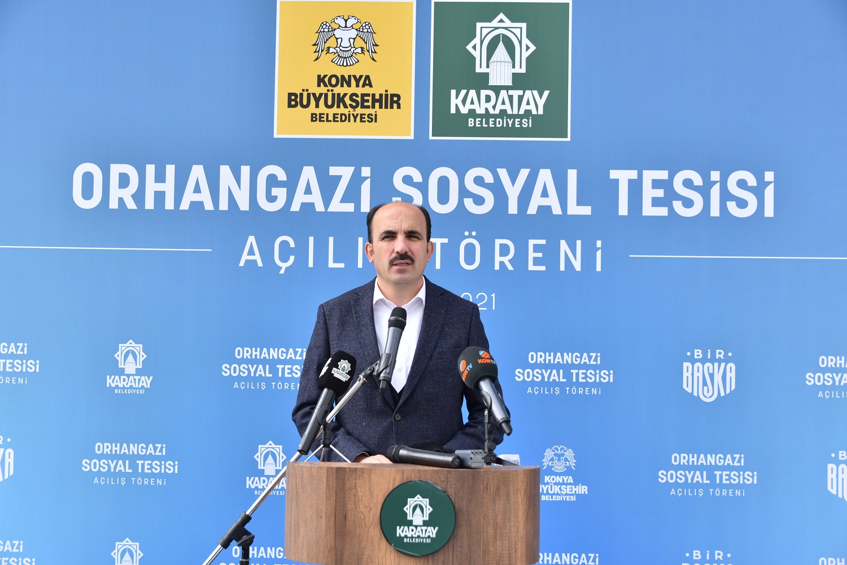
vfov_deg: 24.6
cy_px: 282
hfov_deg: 36.2
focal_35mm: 55
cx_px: 424
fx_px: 1294
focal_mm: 55
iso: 100
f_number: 5.6
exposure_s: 1/250
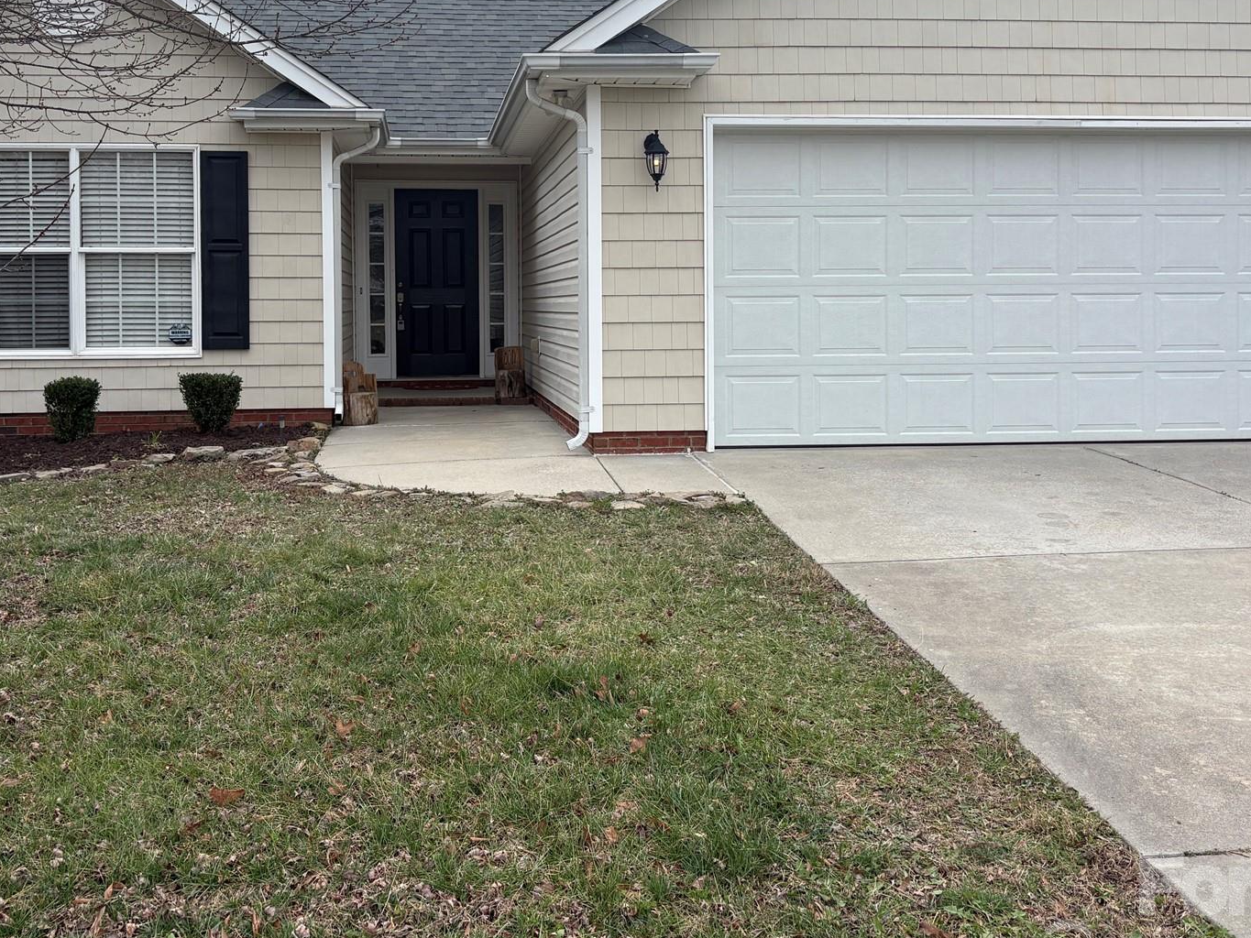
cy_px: 328
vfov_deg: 36.5
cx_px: 553
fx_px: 1410
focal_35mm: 39
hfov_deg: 47.8
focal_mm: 5.96
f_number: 1.6
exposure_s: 1/2012
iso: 50
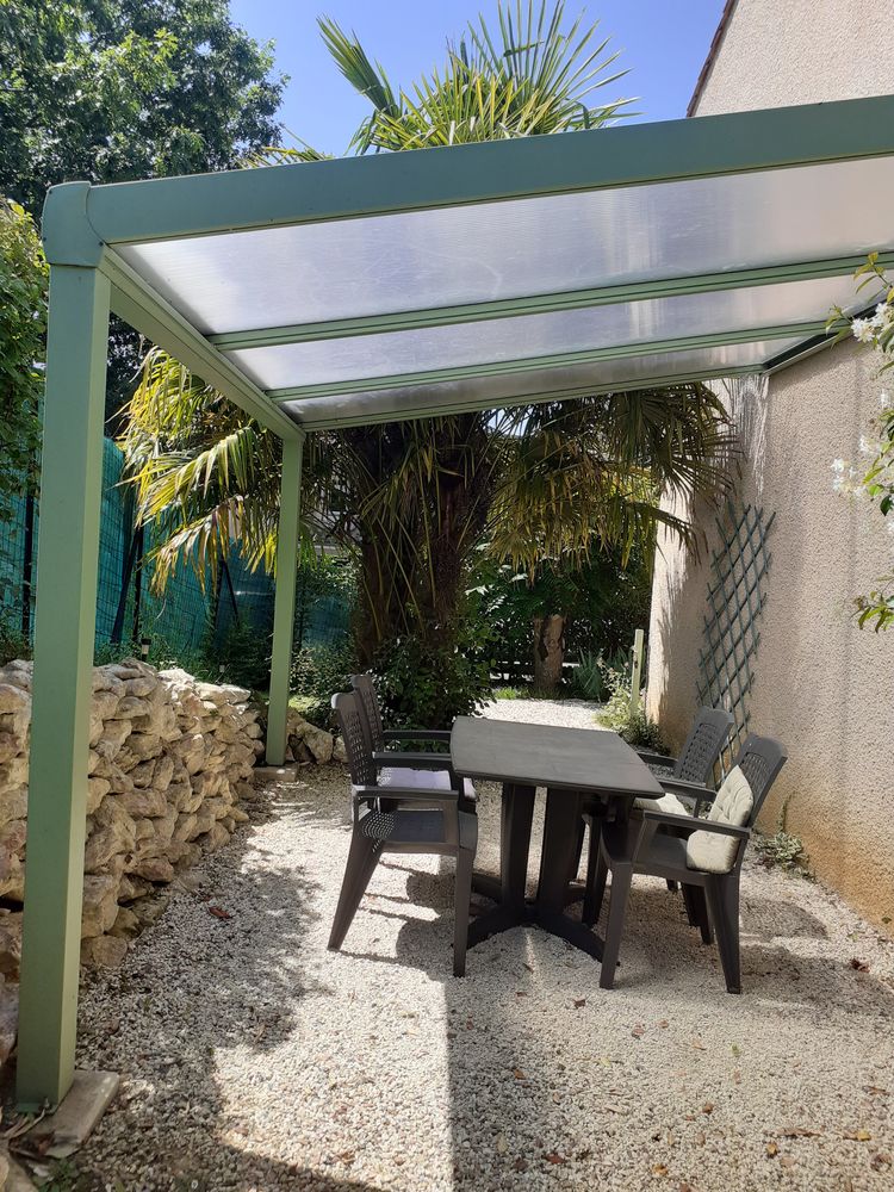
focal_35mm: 27
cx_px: 447
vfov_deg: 65.3
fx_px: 930
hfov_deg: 51.4
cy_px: 596
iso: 40
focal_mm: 3.6
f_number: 1.9
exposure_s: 1/903
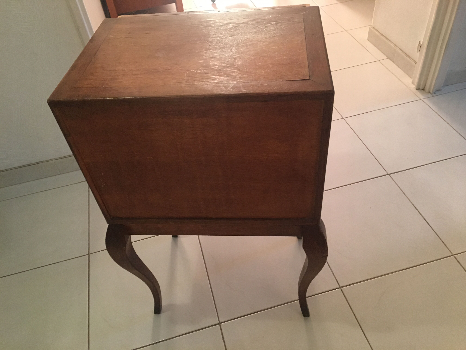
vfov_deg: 48.2
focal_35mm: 29
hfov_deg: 61.7
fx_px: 390
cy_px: 175
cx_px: 233
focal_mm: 4.15
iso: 160
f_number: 2.2
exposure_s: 1/33
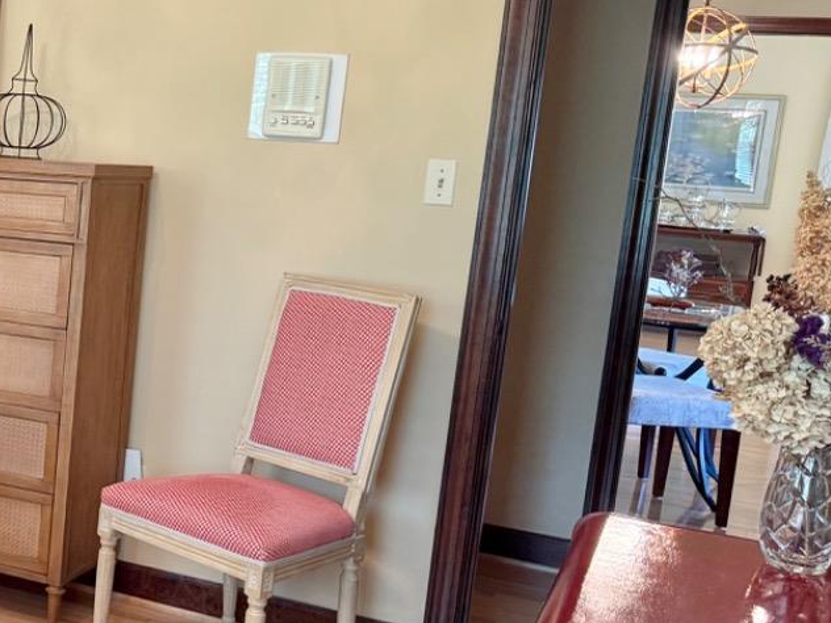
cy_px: 337
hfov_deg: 30.1
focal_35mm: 57
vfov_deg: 25.7
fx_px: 1368
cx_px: -99
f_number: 1.78
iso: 250
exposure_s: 1/60
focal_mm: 6.76
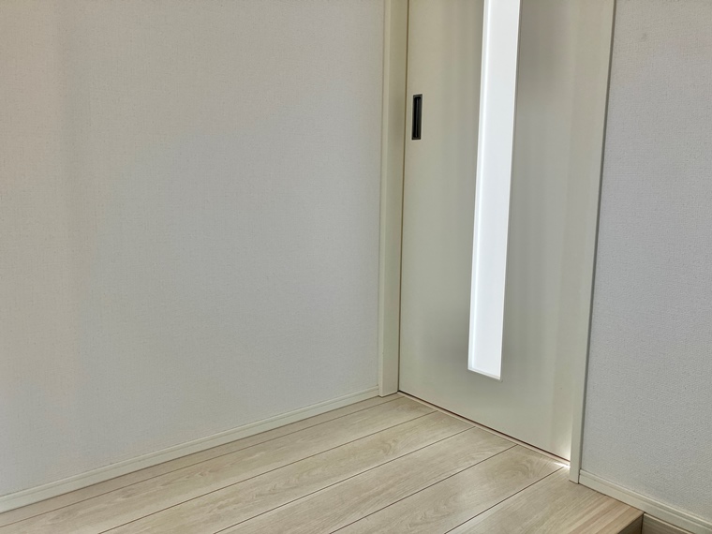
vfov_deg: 49.7
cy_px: 267
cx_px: 356
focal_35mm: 28
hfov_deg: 63.4
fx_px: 576
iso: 64
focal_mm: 3.99
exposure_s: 1/121
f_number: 1.8
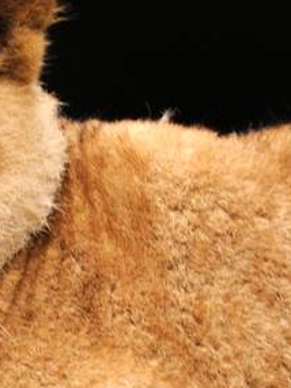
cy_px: 674
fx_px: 27138
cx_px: 161
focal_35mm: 2423
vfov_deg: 0.8
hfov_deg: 0.6
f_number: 4
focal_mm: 300
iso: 320
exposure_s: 1/125
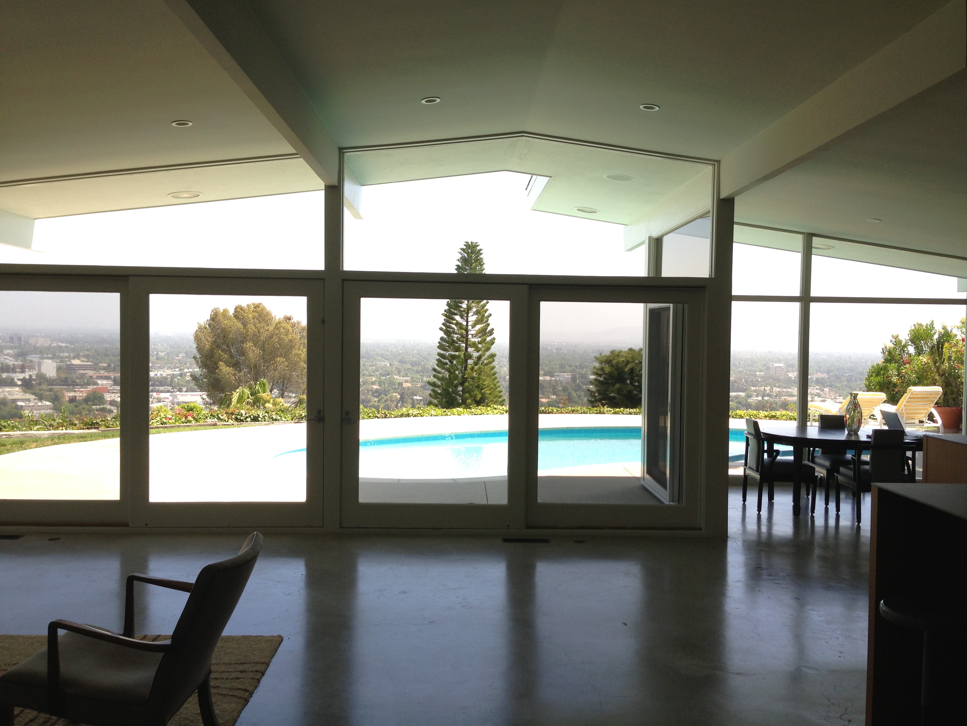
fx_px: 922
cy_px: 363
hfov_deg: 55.4
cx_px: 484
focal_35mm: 33
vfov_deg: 42.9
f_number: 2.4
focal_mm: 4.13
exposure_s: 1/253
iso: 50
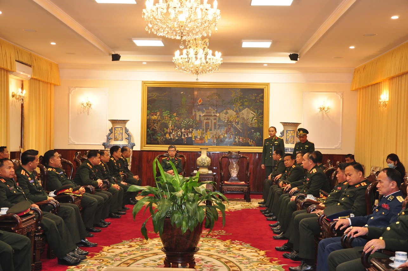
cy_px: 136
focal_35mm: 51
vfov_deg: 26.4
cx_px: 204
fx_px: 577
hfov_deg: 38.9
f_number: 5.6
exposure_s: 1/50
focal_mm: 34
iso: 1000
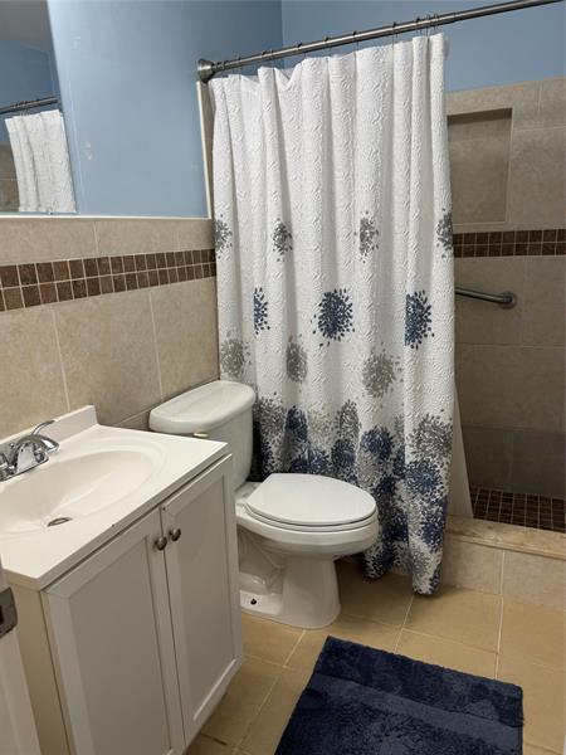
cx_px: 283
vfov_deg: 71.6
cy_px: 378
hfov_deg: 56.8
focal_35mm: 24
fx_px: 523
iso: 125
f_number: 1.78
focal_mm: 6.76
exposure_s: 1/60
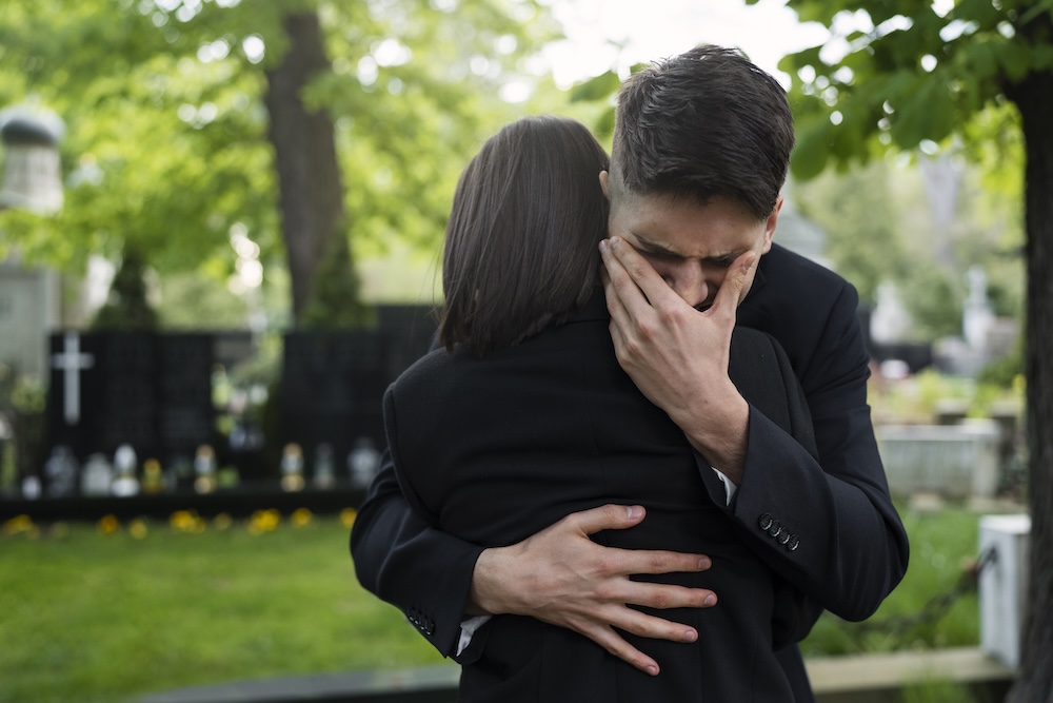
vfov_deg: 37.9
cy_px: 352
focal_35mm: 35
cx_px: 526
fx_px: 1024
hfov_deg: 54.4
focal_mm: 35
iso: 800
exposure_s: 1/200
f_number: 2
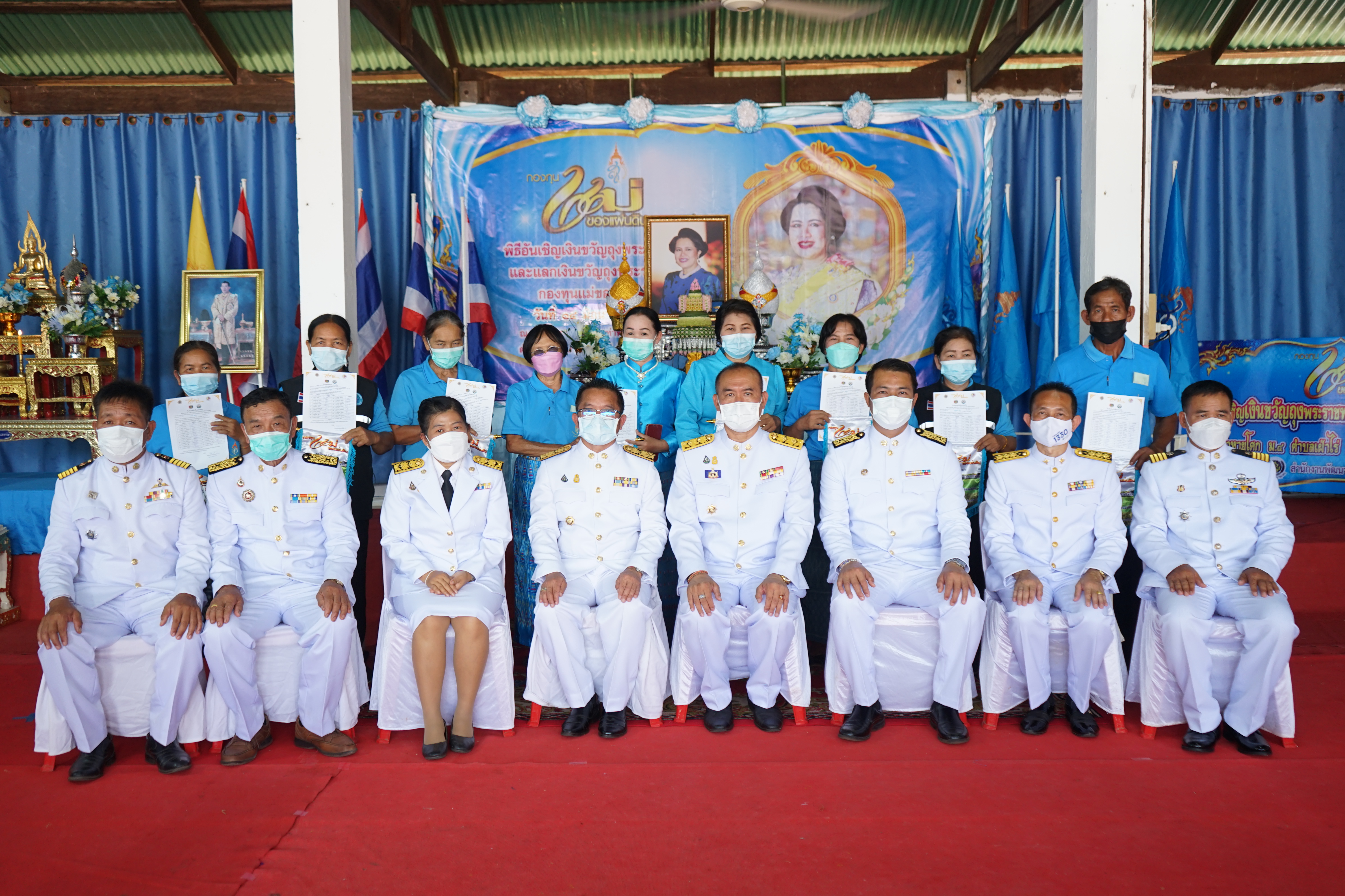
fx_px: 1233
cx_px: 672
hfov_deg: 57.2
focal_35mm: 33
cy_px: 448
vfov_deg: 40.0
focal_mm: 33
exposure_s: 1/60
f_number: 4
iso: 400
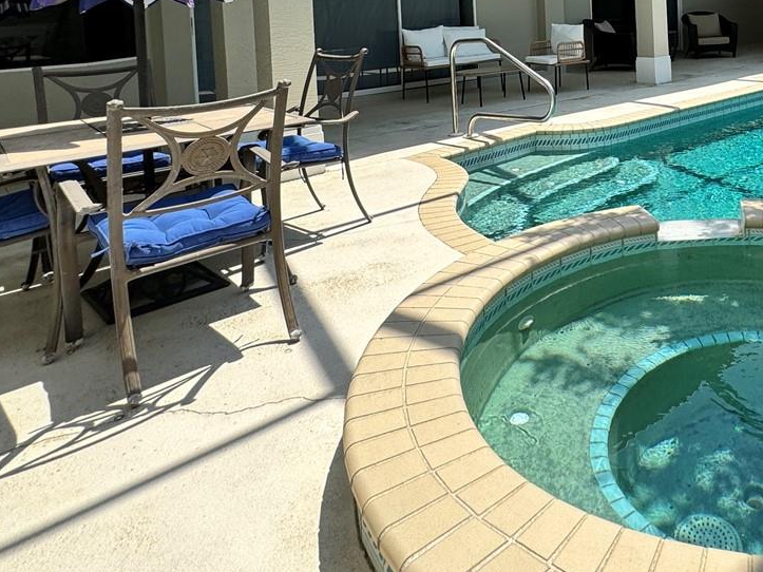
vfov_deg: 40.5
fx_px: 683
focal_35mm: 31
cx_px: 604
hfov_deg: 54.6
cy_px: 18
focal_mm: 2.22
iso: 50
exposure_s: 1/652
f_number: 2.2
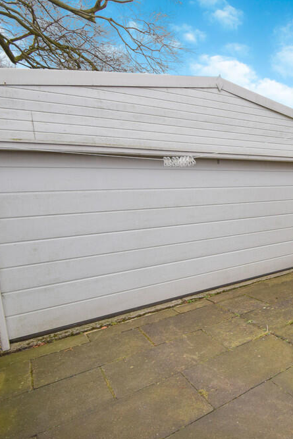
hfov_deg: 45.3
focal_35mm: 23
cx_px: 302
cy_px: 224
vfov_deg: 76.1
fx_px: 281
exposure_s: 1/125
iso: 400
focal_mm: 10
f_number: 5.6
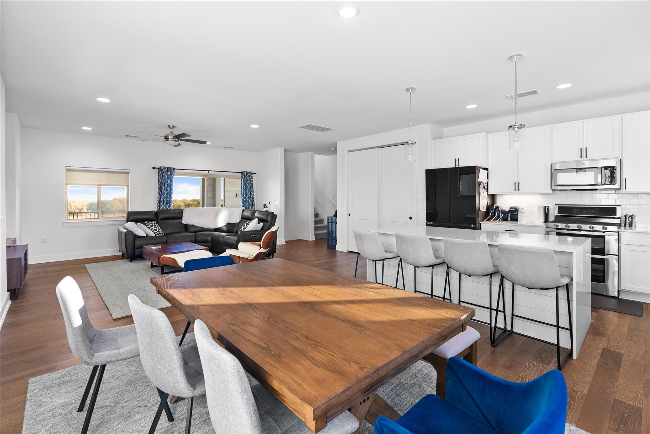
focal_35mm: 16
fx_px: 289
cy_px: 217
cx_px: 325
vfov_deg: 73.8
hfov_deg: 96.7
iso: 640
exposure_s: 1/3
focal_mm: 16
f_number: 7.1
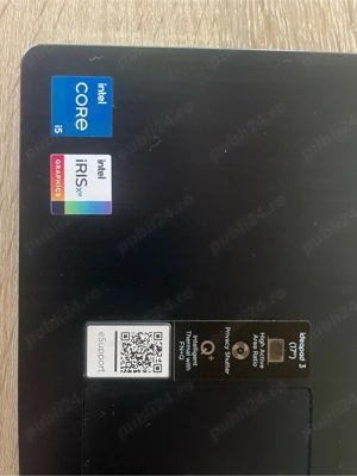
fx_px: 358
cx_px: 178
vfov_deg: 67.3
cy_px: 238
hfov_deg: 53.1
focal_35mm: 26
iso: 800
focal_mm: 4.2
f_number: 1.6
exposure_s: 1/30
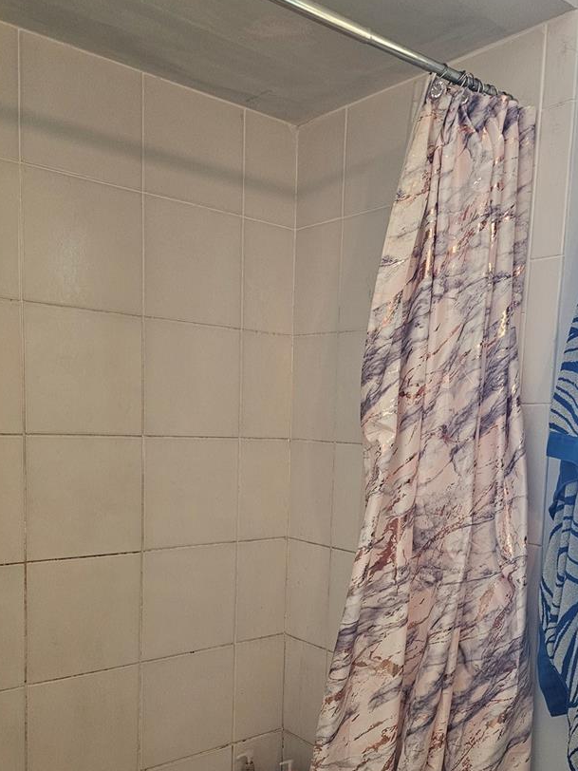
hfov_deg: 41.8
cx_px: 308
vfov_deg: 53.2
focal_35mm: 34
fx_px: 757
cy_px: 498
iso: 500
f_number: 1.7
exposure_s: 1/120
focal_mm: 6.3
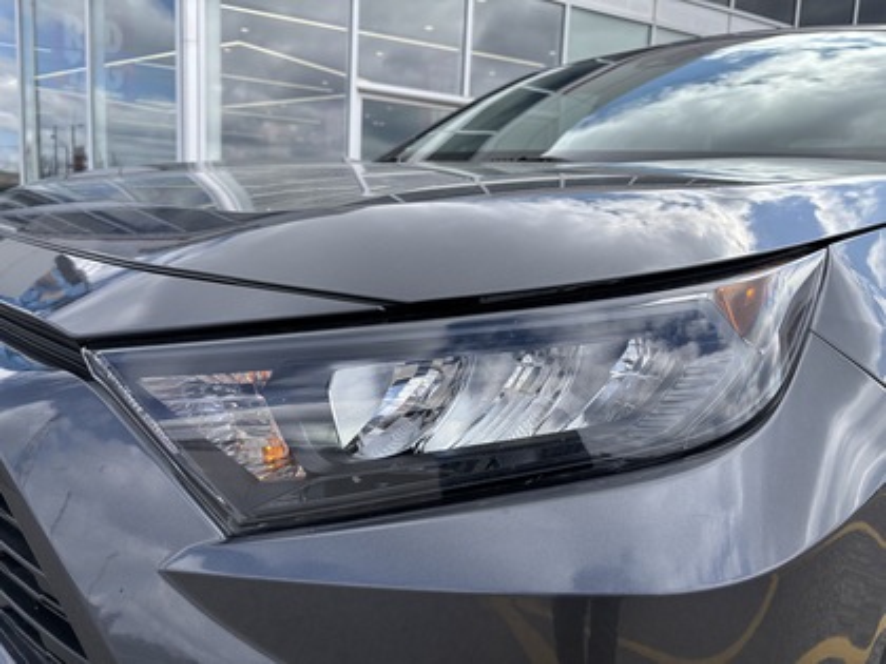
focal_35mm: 26
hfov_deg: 67.3
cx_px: 443
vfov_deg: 53.1
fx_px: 665
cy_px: 332
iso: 50
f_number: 1.6
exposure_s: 1/1721
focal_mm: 5.96
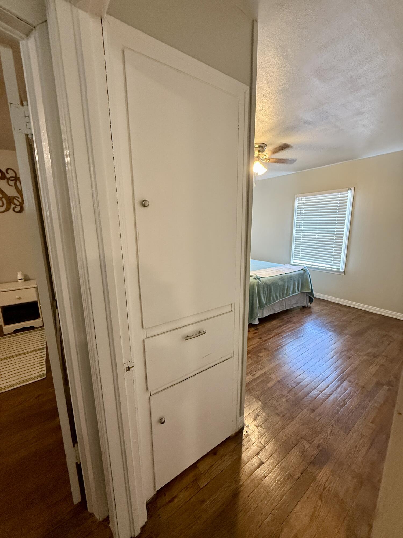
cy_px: 269
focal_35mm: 14
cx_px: 202
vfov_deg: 102.1
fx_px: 217
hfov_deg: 85.7
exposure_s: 1/60
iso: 400
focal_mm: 2.22
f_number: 2.2
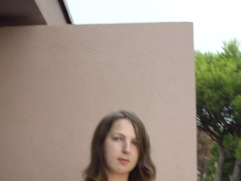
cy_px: 158
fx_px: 501
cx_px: 134
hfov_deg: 27.0
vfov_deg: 20.1
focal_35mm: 72
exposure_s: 1/30
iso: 64
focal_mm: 6.2
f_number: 2.8
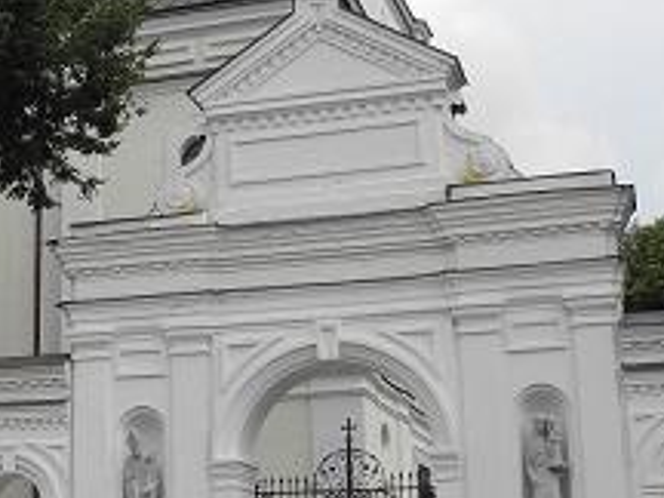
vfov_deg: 17.8
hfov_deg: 22.9
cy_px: 234
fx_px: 1592
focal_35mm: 83
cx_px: 46
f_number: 4
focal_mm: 6
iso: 100
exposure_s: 1/800
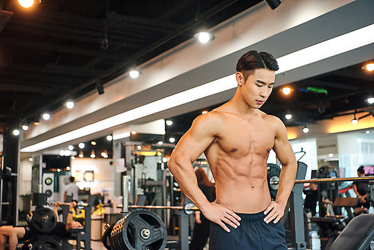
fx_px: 478
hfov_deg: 42.7
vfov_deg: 29.3
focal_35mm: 46
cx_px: 187
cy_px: 125
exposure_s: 1/250
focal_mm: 46
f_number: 2.8
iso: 800
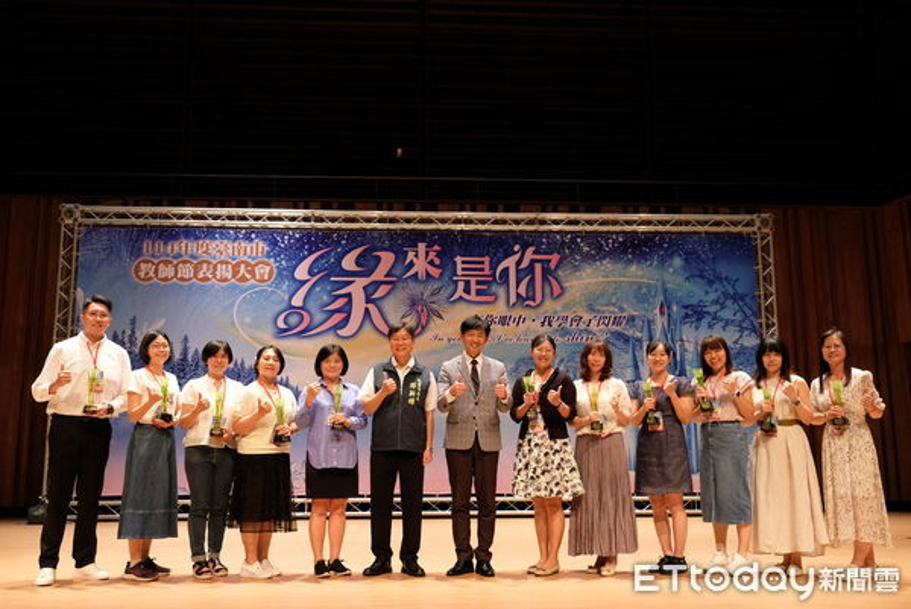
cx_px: 456
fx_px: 861
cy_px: 304
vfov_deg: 38.9
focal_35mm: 34
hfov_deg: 55.8
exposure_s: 1/125
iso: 2500
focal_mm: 22.4
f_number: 4.5
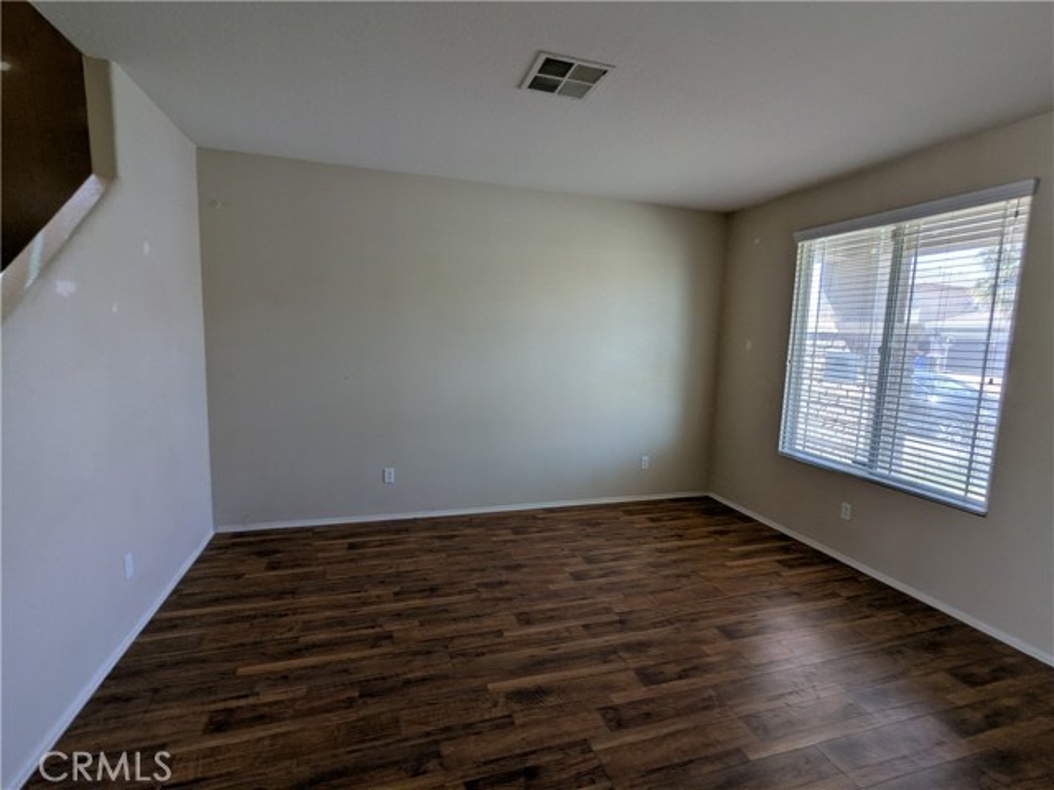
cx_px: 527
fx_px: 487
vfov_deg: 78.1
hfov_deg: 94.5
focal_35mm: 16
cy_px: 395
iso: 51
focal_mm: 2.35
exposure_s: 1/145
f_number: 2.2
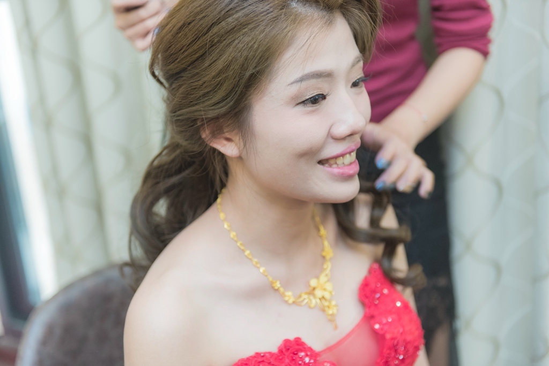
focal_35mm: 56
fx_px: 854
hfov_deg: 35.6
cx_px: 274
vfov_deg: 24.2
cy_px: 183
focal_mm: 56
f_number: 2.8
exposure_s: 1/80
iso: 1600
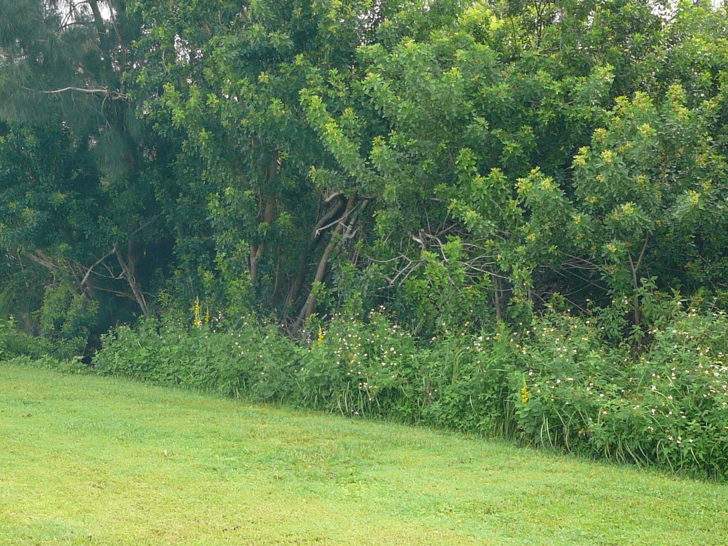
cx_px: 266
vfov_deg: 28.0
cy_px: 297
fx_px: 1094
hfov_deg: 36.6
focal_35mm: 52
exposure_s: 1/100
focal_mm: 5.2
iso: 80
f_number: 2.8
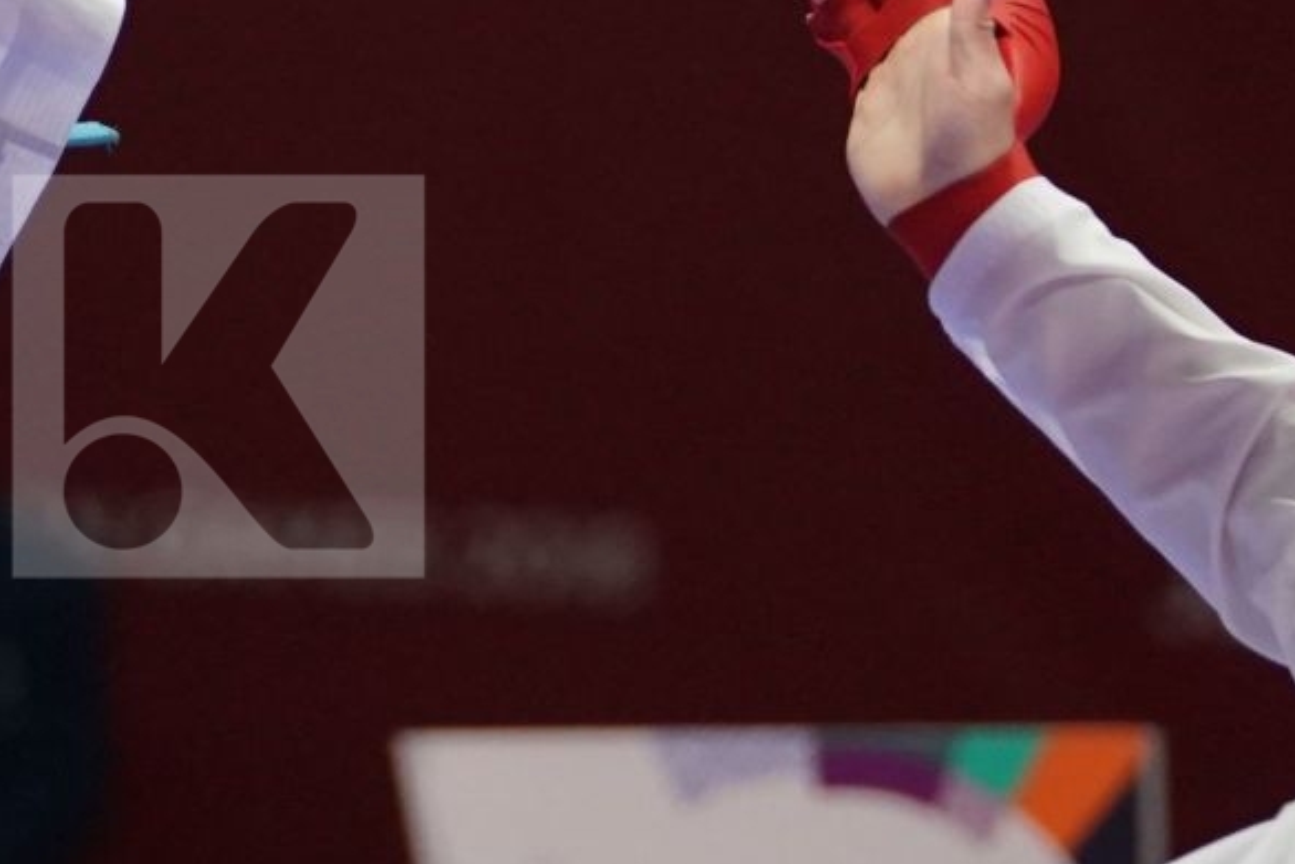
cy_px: -409
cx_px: 219
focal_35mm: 1017
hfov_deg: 2.0
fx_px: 36590
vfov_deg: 1.4
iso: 3200
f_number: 4
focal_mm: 221
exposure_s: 1/1000
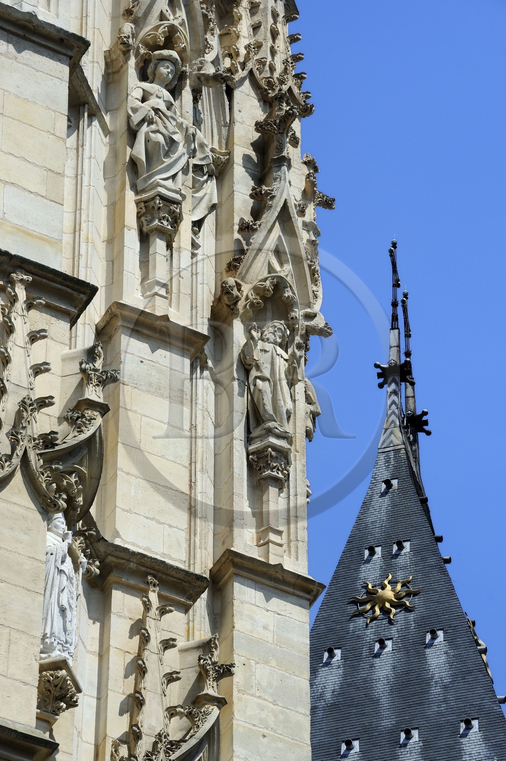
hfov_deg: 7.6
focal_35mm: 180
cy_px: 380
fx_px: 3801
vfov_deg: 11.4
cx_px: 253
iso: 200
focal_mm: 180
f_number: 14
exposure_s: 1/200
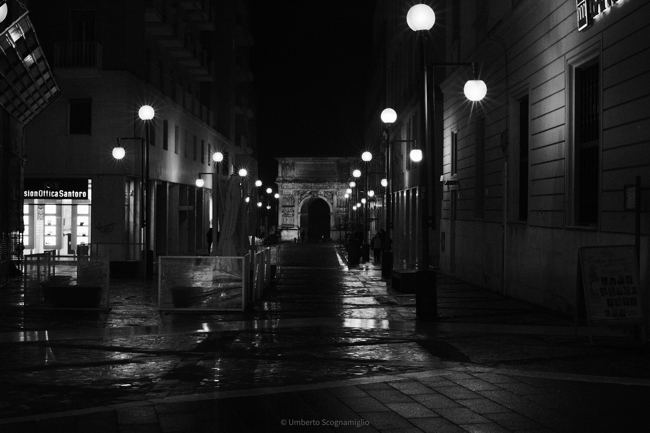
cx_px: 325
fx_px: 957
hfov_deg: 37.5
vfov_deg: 25.5
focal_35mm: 53
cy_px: 216
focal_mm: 35
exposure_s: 1/125
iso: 12800
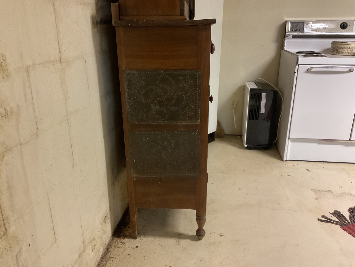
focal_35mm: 29
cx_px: 178
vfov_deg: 48.2
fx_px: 297
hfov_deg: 61.7
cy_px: 134
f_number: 1.8
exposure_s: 1/40
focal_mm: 3
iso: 200
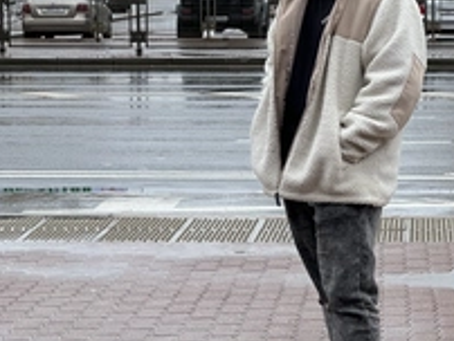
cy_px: 162
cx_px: 297
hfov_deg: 14.4
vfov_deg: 10.8
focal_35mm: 137
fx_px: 1799
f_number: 2.8
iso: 25
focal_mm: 9
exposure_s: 1/298
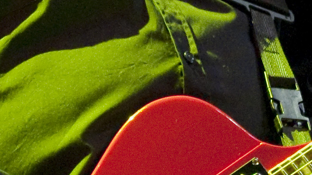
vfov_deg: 1.5
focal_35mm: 801
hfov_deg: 2.7
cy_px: 15
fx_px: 6628
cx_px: 144
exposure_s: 1/80
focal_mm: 82
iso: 3200
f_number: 2.8
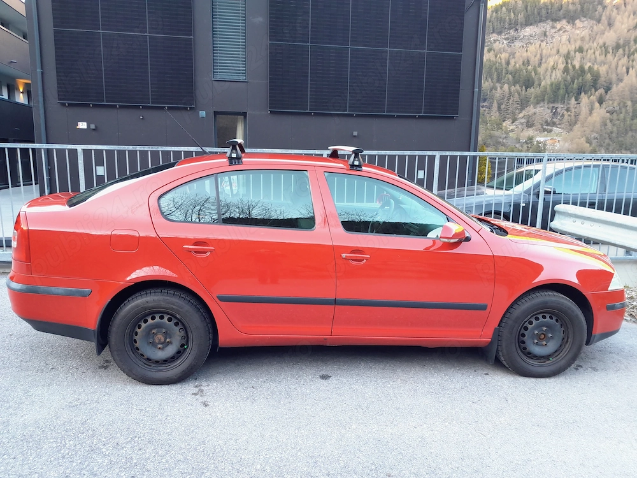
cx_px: 318
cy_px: 239
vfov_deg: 53.1
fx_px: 478
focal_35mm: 26
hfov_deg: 67.3
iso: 100
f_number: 1.8
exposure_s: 1/60
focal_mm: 4
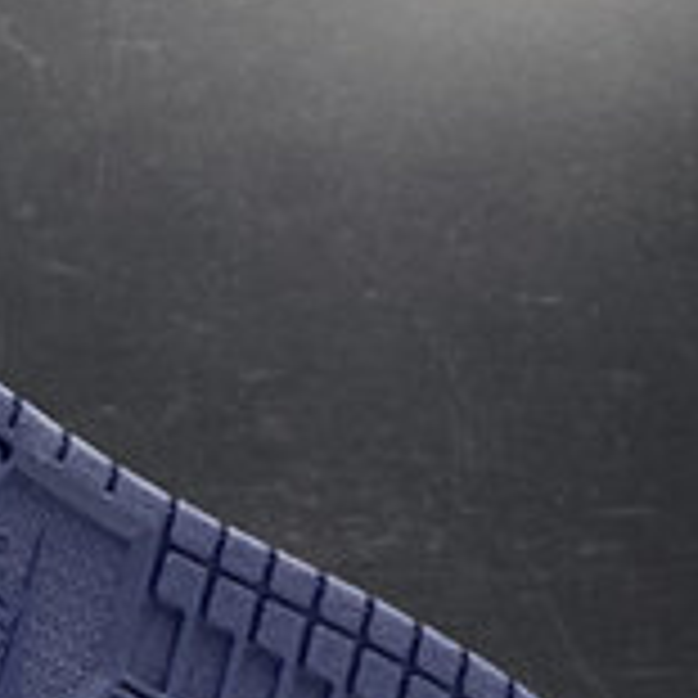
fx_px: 2373
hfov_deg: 14.9
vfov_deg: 16.5
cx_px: -491
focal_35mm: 104
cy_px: 615
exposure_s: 1/100
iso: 64
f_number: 1.8
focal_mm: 4.25
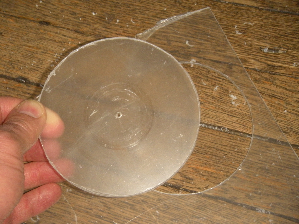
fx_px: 648
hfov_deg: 26.0
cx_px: 150
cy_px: 112
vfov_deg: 19.6
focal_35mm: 75
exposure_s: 1/60
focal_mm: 12.5
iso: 400
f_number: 8
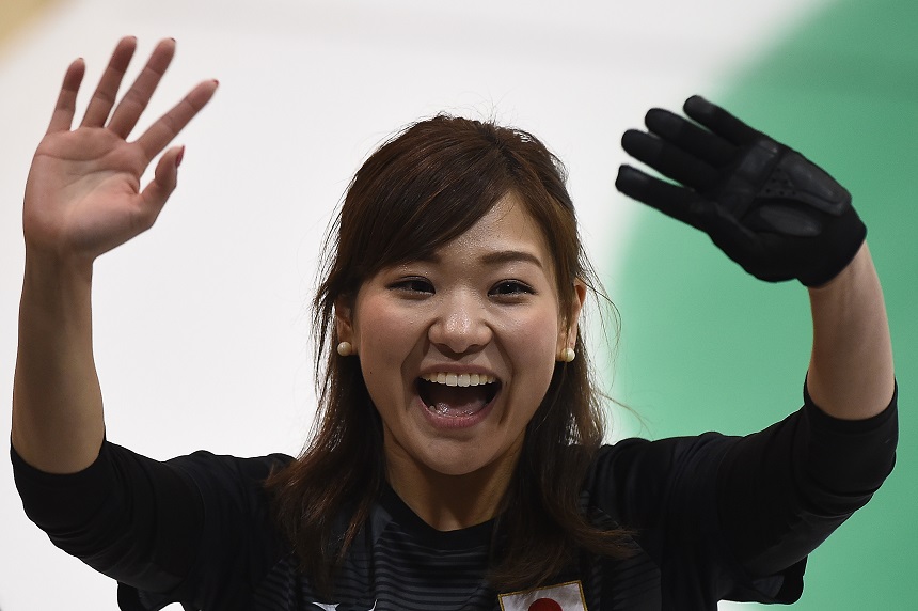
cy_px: 306
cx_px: 459
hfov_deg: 5.2
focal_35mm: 400
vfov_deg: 3.4
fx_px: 10192
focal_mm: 400
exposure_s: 1/500
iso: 2500
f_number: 2.8
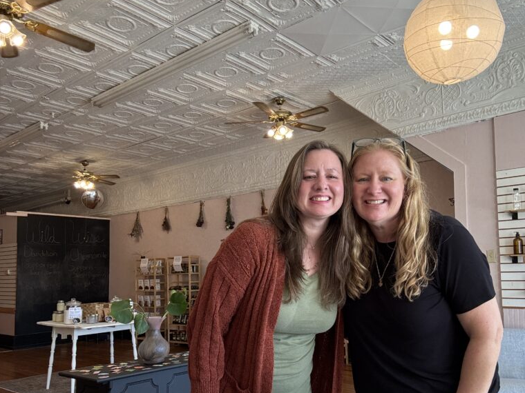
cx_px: 260
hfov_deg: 58.4
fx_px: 470
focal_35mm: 31
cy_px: 245
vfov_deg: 45.1
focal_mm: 2.69
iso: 64
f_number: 1.9
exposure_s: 1/120
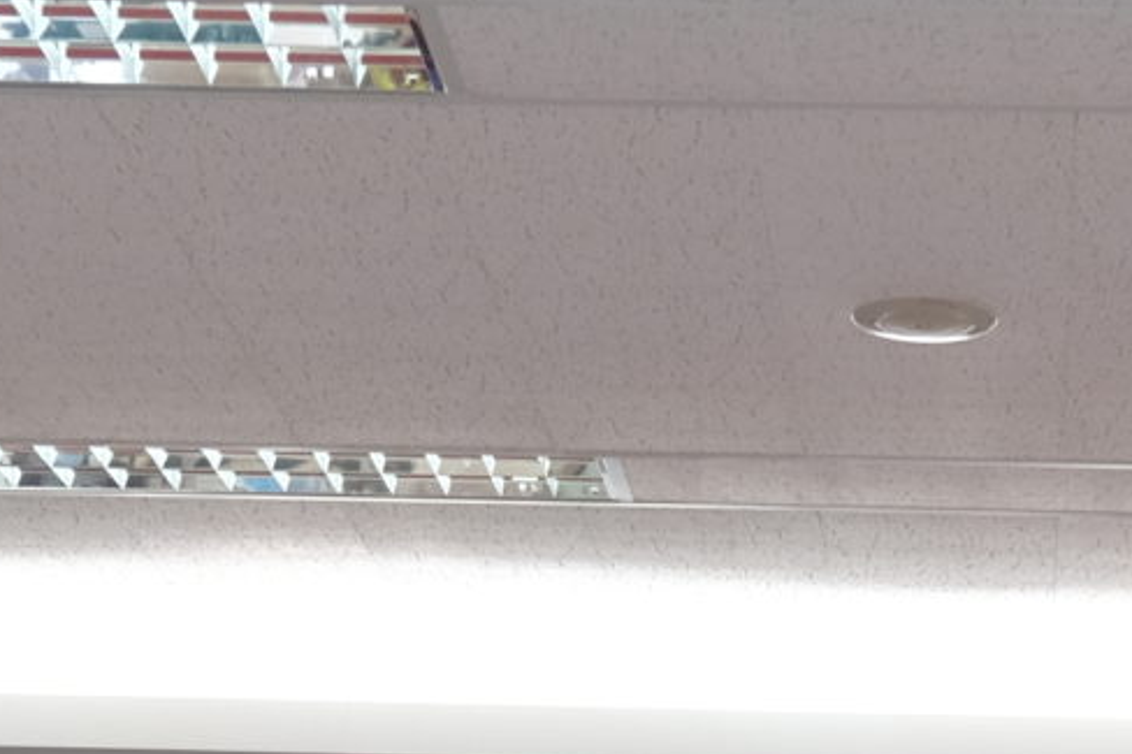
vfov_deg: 10.3
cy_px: 1358
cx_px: 1004
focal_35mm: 126
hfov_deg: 16.1
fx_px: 3960
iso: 400
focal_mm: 16
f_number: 4
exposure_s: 1/20
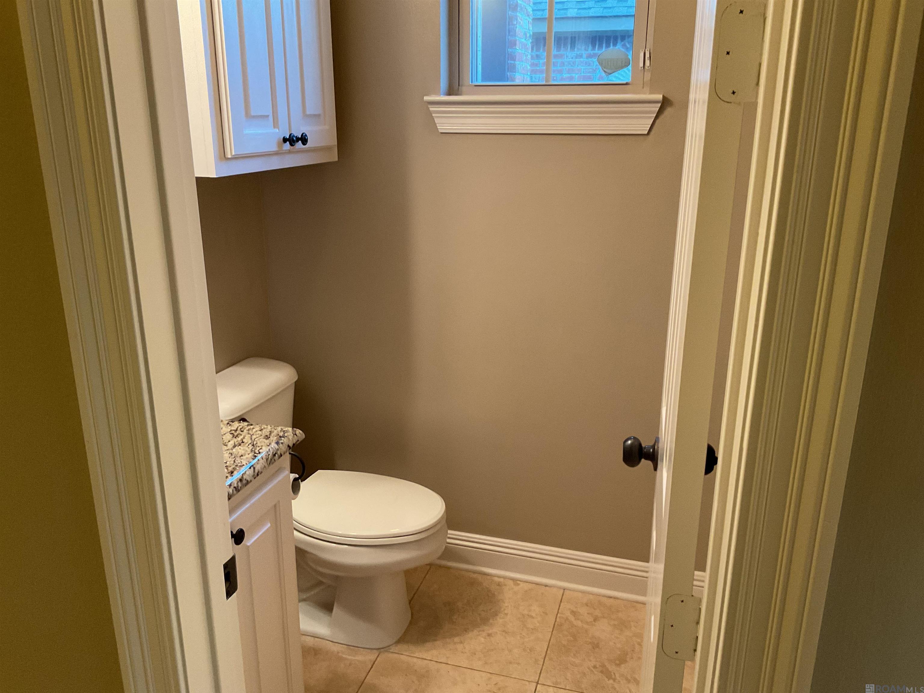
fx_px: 774
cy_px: 346
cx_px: 462
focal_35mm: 29
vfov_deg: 48.2
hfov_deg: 61.7
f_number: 1.8
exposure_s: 1/60
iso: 200
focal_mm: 3
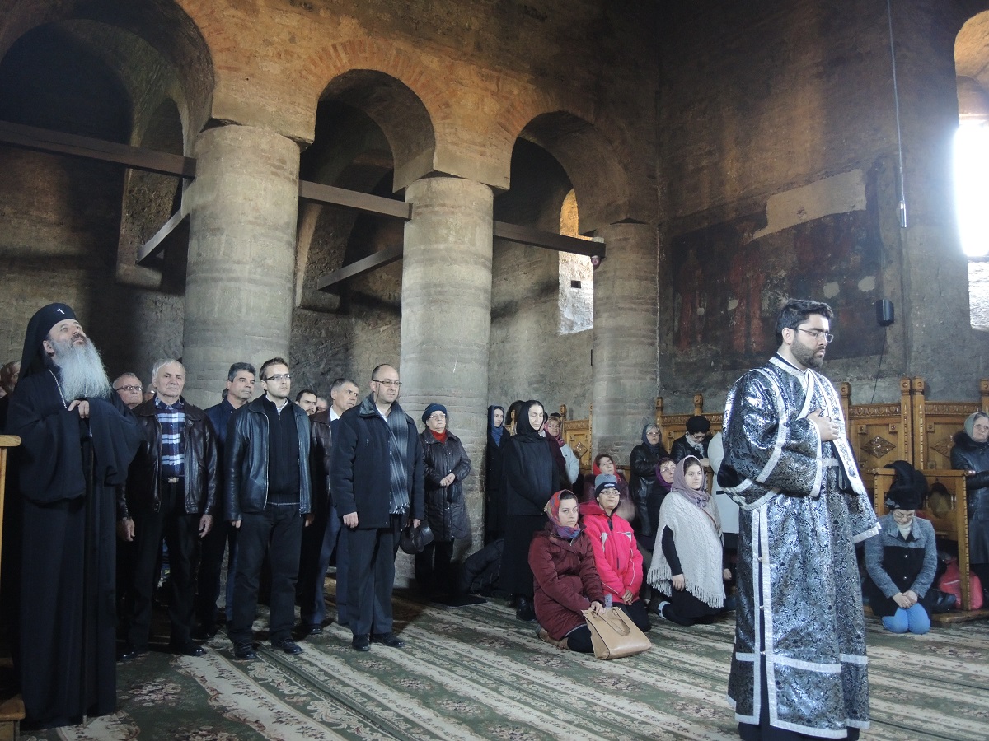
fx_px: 800
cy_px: 370
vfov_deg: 49.7
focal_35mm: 28
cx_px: 494
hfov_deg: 63.4
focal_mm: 6
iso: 720
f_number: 2
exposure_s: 1/8
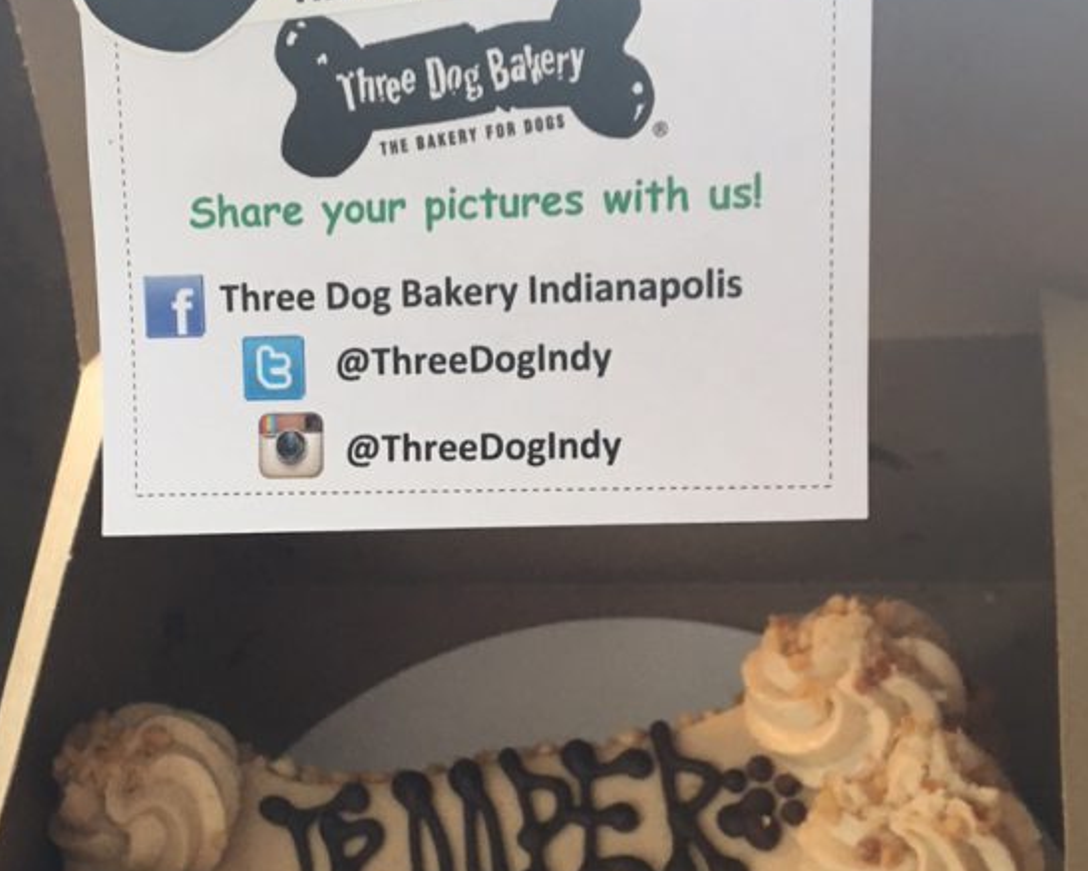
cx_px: 438
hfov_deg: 35.2
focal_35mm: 53
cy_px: 543
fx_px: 1707
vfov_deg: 28.5
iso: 80
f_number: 2.2
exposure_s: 1/30
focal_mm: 4.15
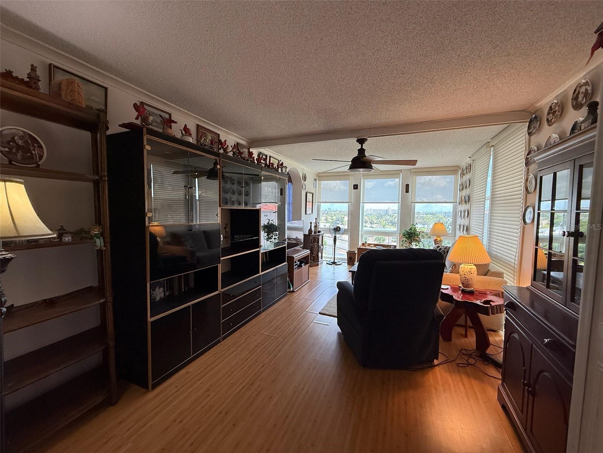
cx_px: 302
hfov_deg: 102.1
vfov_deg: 85.7
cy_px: 226
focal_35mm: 14
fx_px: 244
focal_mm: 2.22
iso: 100
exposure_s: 1/120
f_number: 2.2
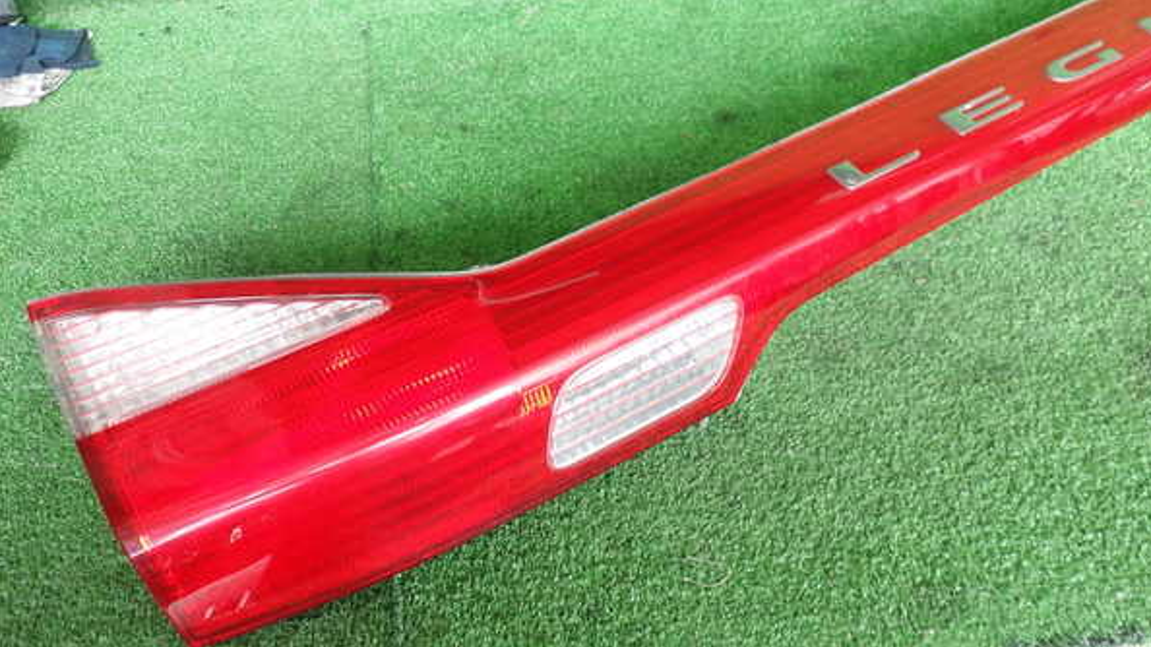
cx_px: 579
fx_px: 1007
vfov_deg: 35.6
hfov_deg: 59.5
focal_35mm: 33
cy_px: 356
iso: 200
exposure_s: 1/40
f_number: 2.3
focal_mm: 5.4
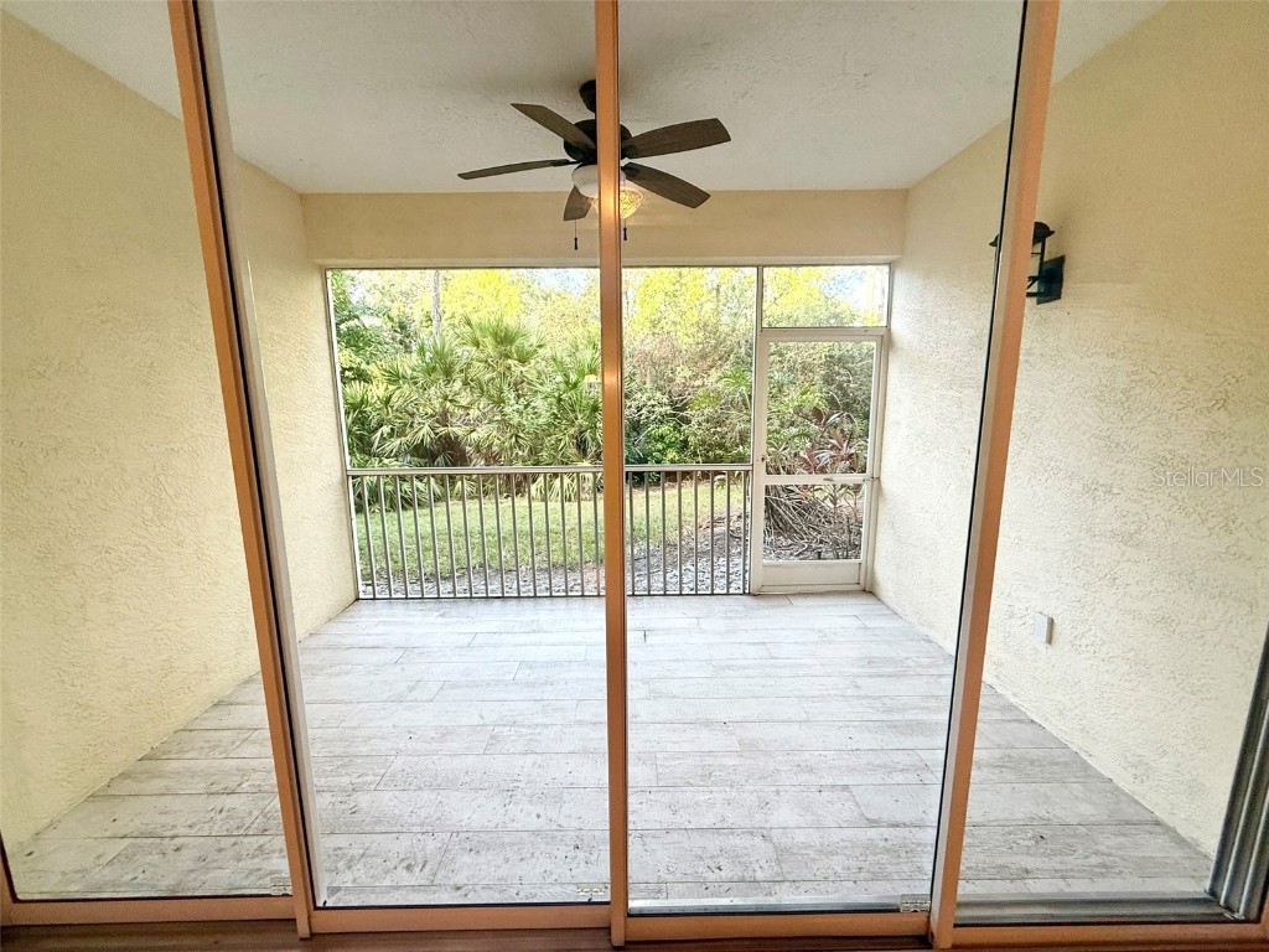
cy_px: 476
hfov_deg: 102.1
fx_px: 513
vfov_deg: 85.7
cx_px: 634
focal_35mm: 14
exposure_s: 1/120
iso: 200
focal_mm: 2.22
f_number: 2.2
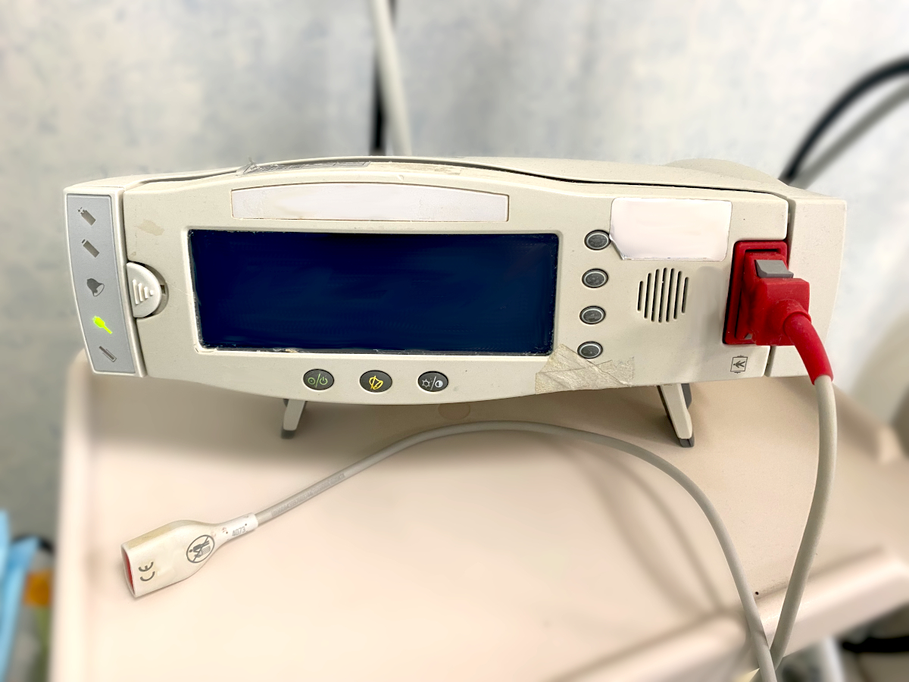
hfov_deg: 67.3
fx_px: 683
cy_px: 341
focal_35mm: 26
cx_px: 454
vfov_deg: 53.1
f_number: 1.8
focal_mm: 4.25
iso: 100
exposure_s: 1/50
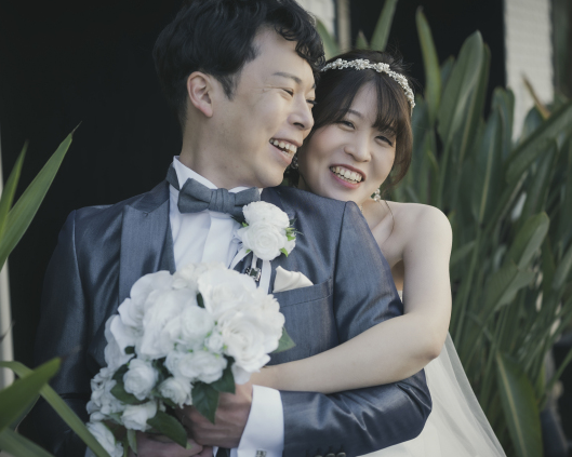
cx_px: 289
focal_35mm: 71
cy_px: 231
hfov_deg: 26.8
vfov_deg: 21.5
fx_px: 1202
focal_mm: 50
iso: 100
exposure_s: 1/250
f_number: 2.2
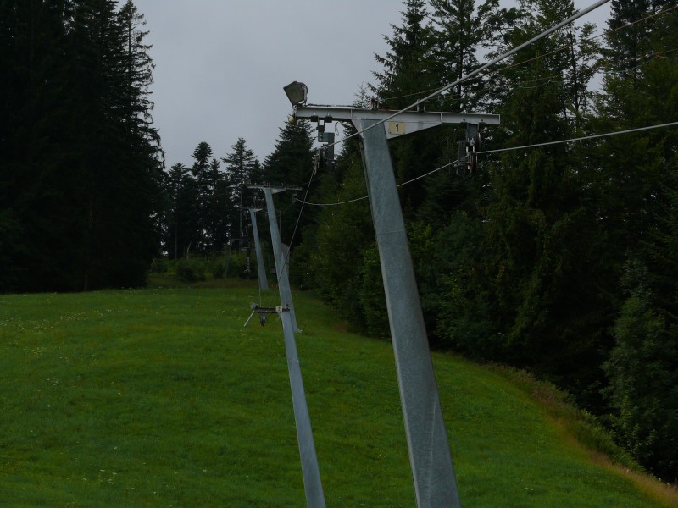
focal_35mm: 141
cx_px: 339
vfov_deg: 10.5
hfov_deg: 14.0
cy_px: 254
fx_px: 2762
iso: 100
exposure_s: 1/500
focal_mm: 29.8
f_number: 8
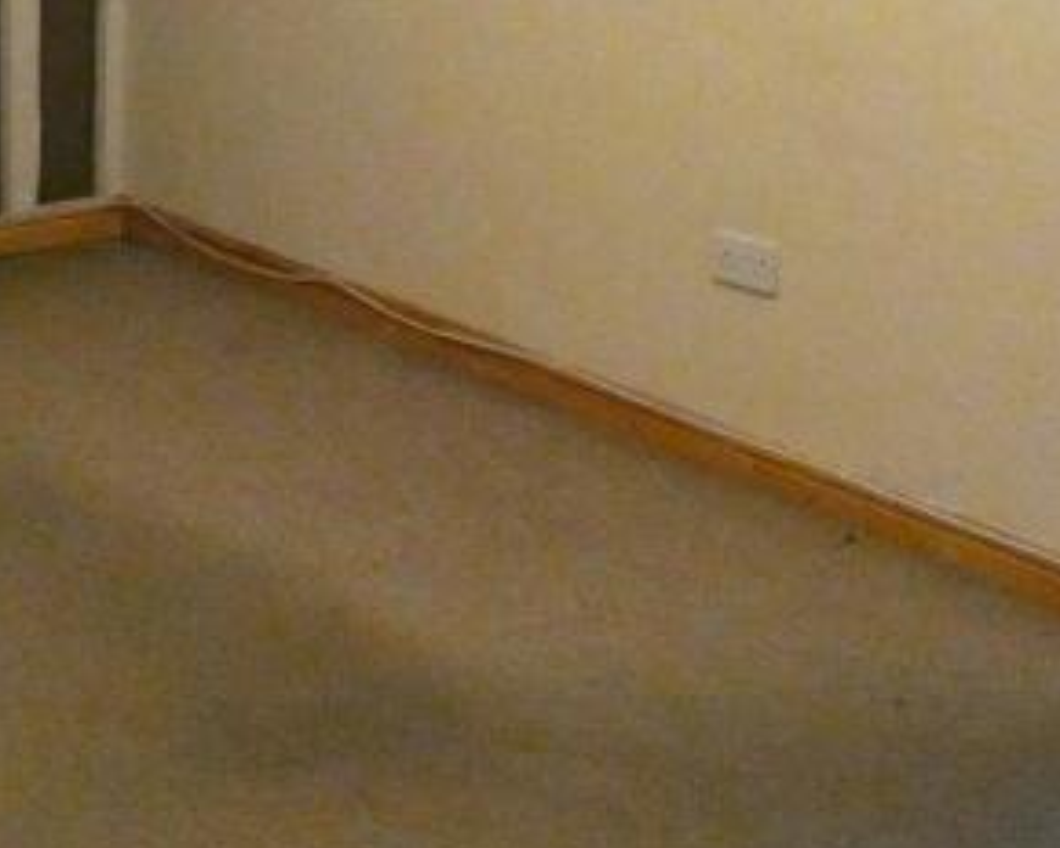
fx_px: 2165
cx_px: 373
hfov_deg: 27.4
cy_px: 402
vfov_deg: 22.2
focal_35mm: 69
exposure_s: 1/125
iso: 2000
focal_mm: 3.6
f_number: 2.8
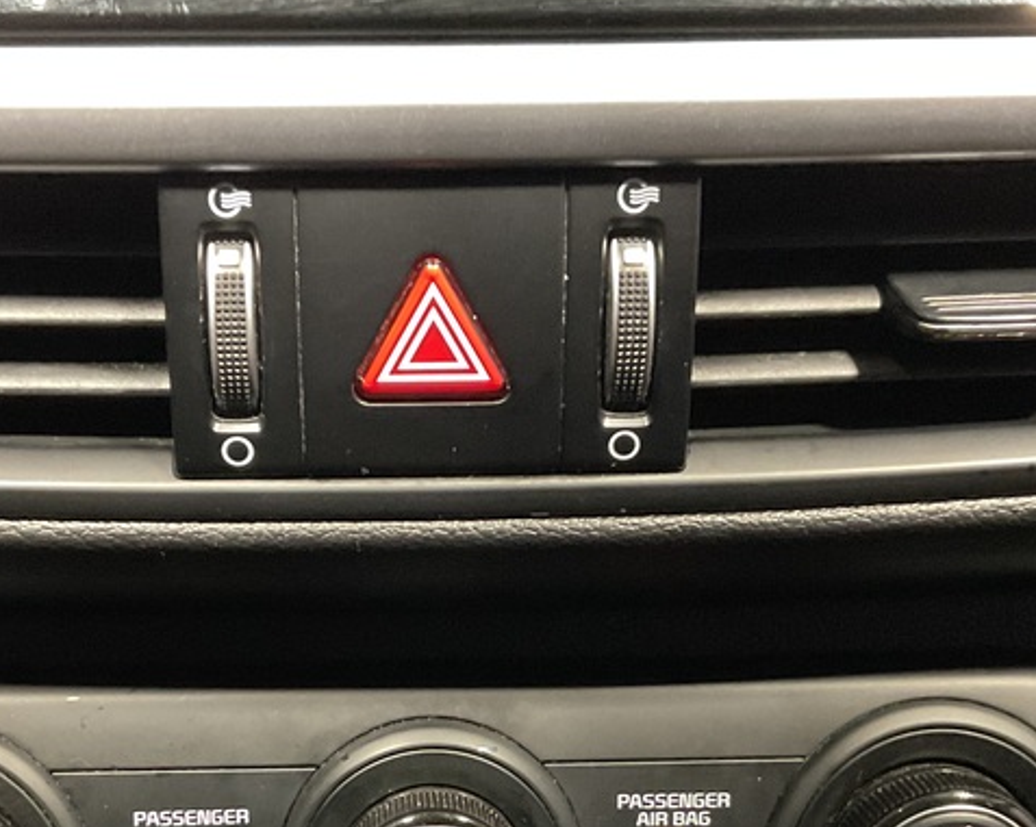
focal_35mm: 57
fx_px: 1747
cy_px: 718
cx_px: 428
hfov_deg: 33.0
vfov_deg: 25.9
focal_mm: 3
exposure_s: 1/24
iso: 500
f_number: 1.8
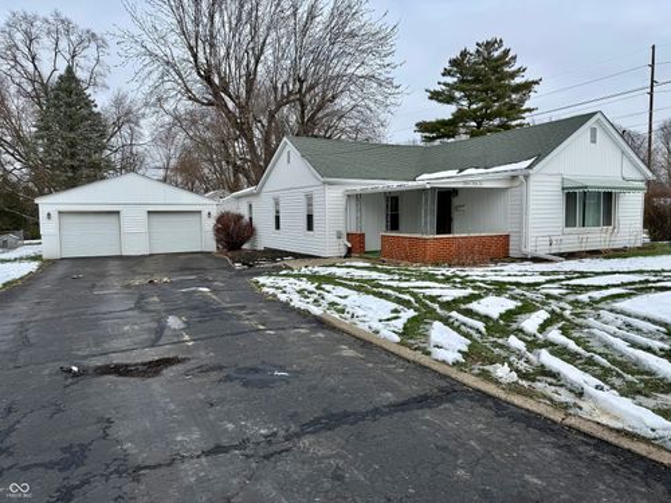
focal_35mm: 24
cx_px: 336
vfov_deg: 56.8
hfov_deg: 71.6
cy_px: 252
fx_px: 465
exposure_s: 1/3425
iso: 80
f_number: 1.78
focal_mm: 6.76
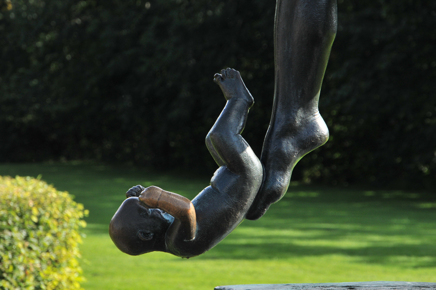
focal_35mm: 195
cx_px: 218
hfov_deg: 10.6
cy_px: 145
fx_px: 2359
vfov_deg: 7.0
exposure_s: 1/500
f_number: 11
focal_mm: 130
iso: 400
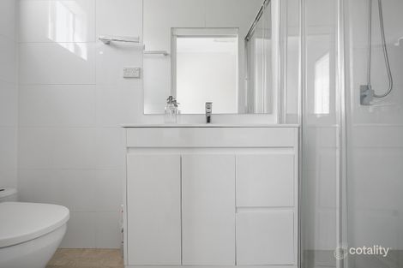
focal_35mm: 16
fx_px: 179
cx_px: 202
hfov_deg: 96.8
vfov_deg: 73.7
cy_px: 134
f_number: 4.5
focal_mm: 16
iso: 200
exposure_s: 1/100
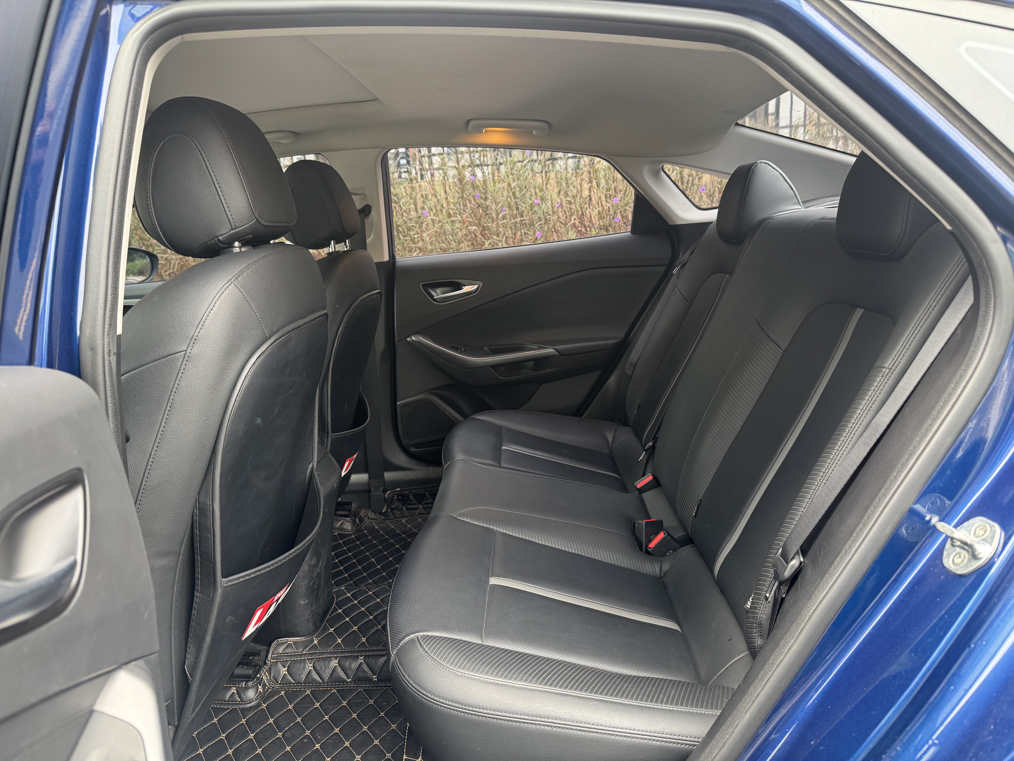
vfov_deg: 56.8
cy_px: 380
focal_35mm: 24
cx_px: 507
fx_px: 703
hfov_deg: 71.6
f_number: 1.78
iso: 200
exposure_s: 1/75
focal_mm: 6.76
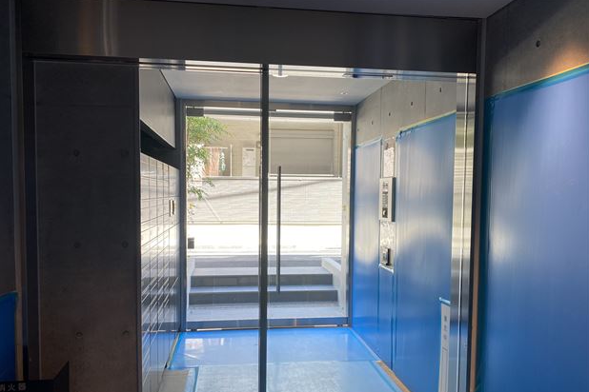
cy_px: 224
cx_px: 289
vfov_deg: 46.3
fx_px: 458
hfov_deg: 65.5
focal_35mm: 28
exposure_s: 1/122
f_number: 1.8
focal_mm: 4.25
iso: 50
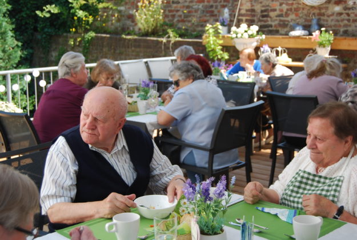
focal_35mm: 57
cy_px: 120
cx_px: 178
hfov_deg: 35.0
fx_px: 567
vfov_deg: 23.9
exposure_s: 1/125
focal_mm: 38
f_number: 5.6
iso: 110
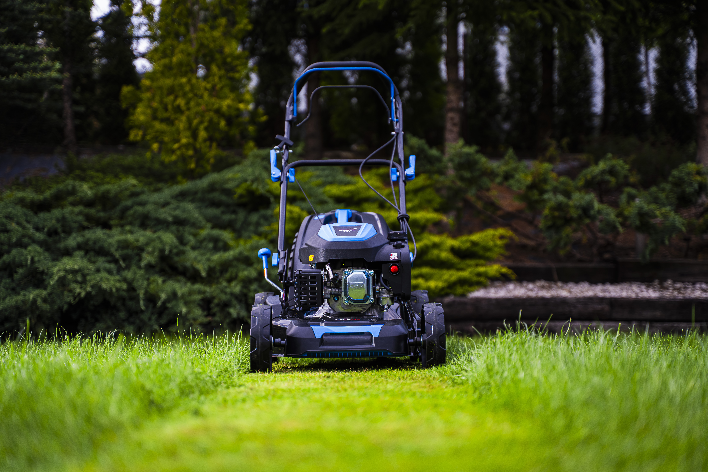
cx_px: 354
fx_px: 1298
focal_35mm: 66
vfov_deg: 20.6
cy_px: 236
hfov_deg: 30.5
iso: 125
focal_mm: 66
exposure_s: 1/100
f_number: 2.8
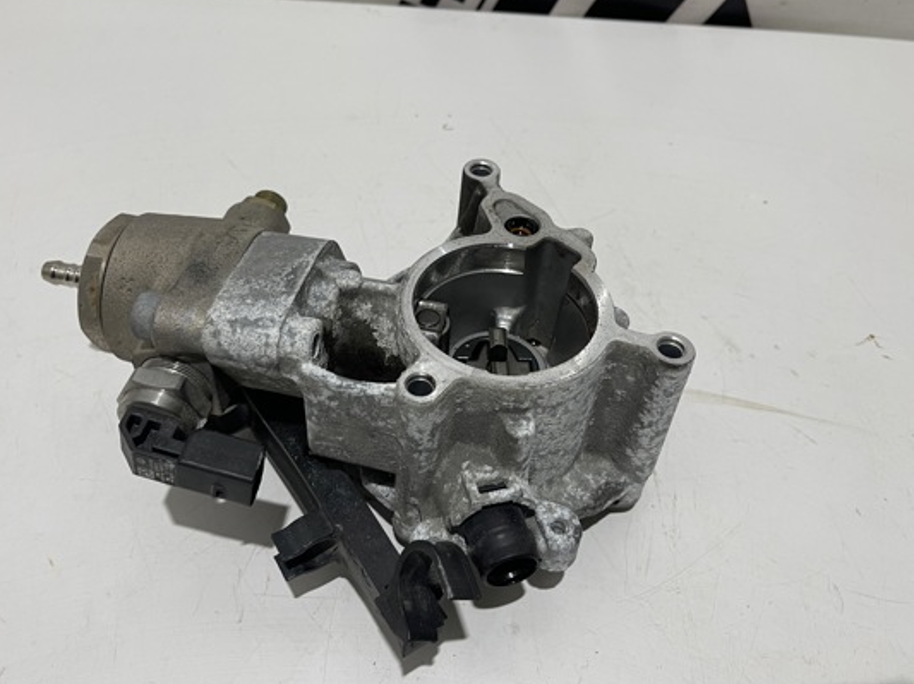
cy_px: 306
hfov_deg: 59.8
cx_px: 393
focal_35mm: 30
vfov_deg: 46.7
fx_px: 792
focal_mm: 5.1
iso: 64
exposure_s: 1/50
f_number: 1.6
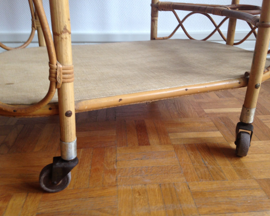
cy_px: 108
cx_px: 140
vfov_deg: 42.2
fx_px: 280
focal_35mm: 35
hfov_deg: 51.5
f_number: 2.4
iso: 80
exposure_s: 1/20
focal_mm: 4.12
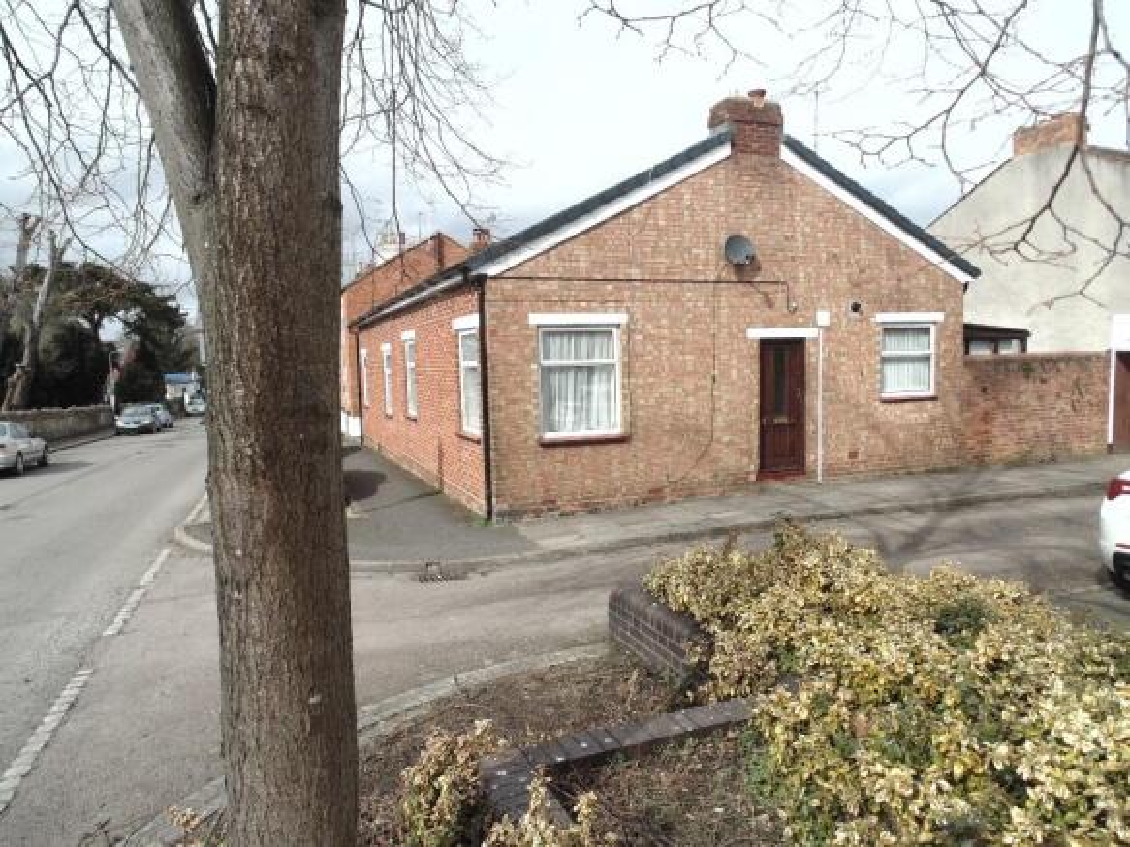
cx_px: 565
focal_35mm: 22
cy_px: 424
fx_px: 718
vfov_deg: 61.1
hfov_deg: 76.4
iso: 80
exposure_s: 1/100
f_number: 9.7
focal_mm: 4
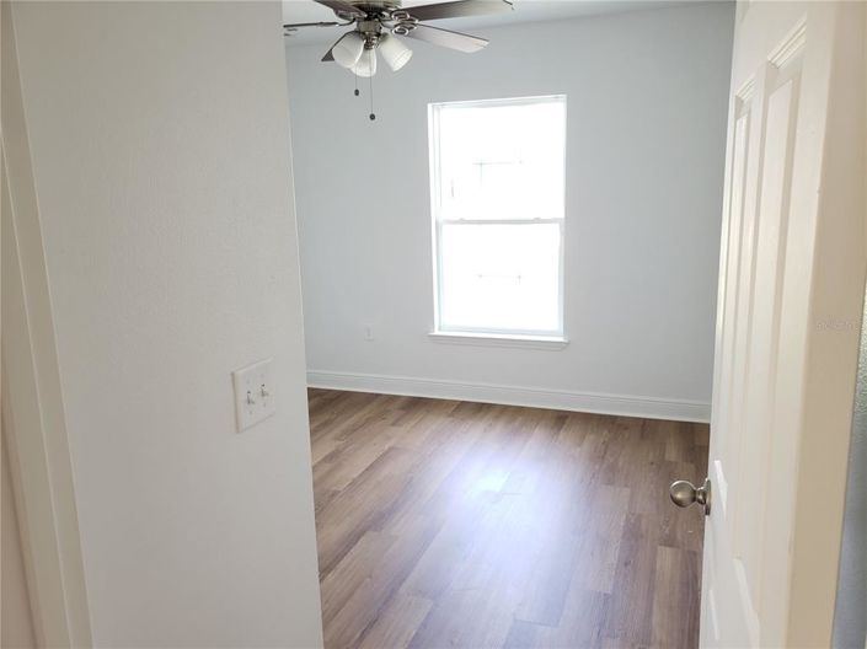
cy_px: 324
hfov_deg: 67.3
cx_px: 434
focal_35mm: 26
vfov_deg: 53.0
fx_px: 651
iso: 80
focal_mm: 4.3
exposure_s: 1/24
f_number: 2.4
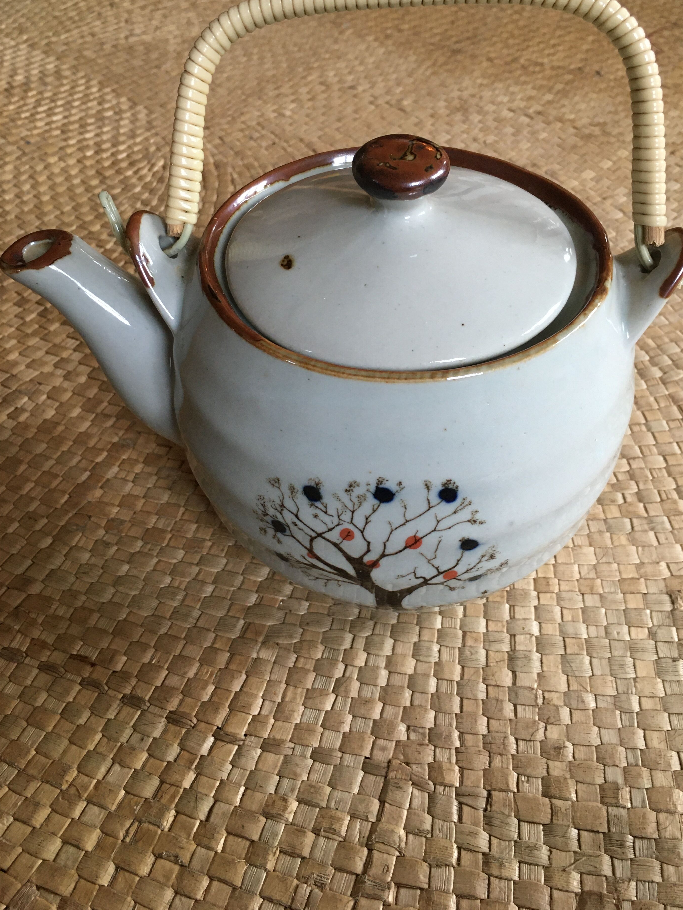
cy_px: 417
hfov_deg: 44.1
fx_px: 842
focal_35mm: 32
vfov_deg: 56.7
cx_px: 370
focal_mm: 4.15
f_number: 2.2
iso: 125
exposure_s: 1/33
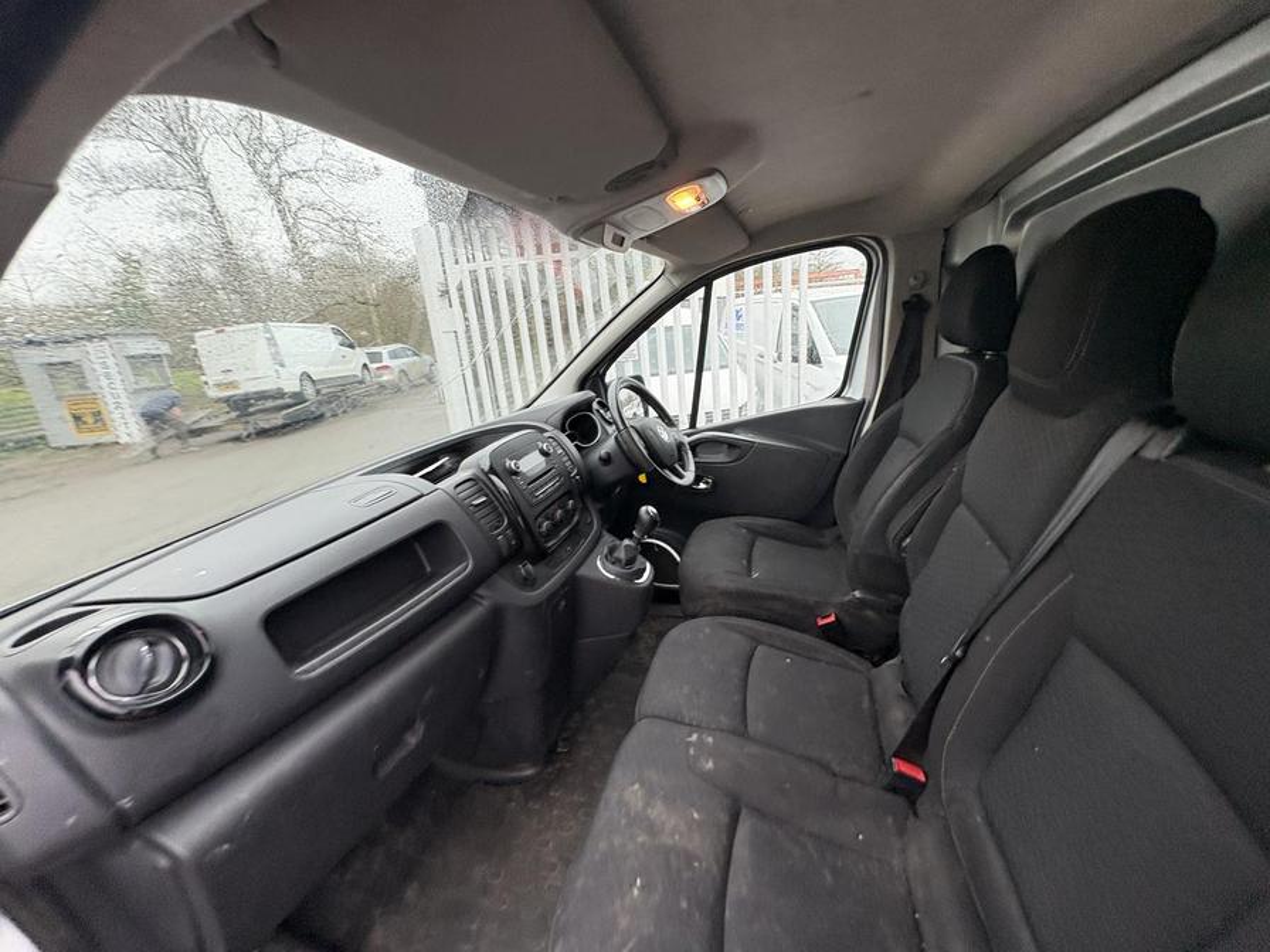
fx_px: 514
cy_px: 476
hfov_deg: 102.1
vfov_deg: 85.7
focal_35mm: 14
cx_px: 635
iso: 250
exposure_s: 1/60
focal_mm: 2.22
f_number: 2.2
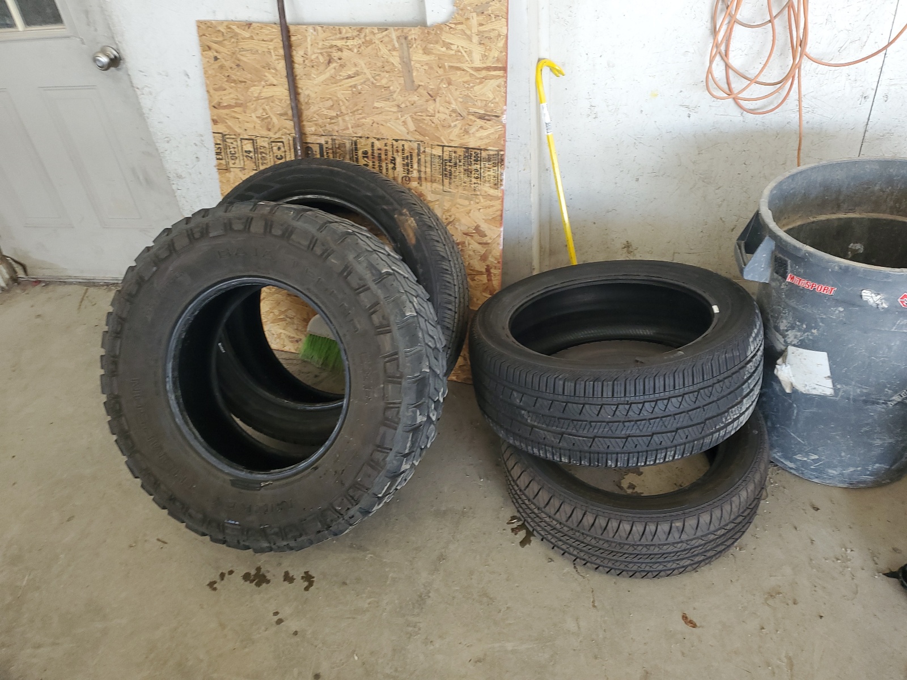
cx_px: 454
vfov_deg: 53.1
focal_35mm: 26
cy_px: 340
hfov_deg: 67.3
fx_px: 681
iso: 78
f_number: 1.5
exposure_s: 1/60.2
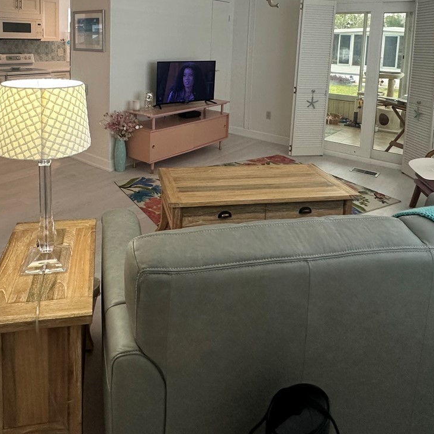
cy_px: 79
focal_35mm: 27
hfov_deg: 58.4
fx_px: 383
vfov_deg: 54.5
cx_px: 167
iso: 250
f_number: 2.2
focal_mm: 2.22
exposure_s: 1/120
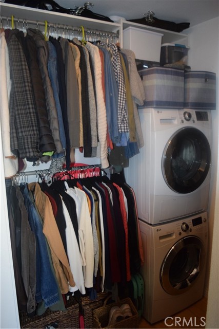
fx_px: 246
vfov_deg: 67.4
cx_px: 110
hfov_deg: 48.0
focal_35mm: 27
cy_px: 164
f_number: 3.5
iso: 1400
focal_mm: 18
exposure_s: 1/60
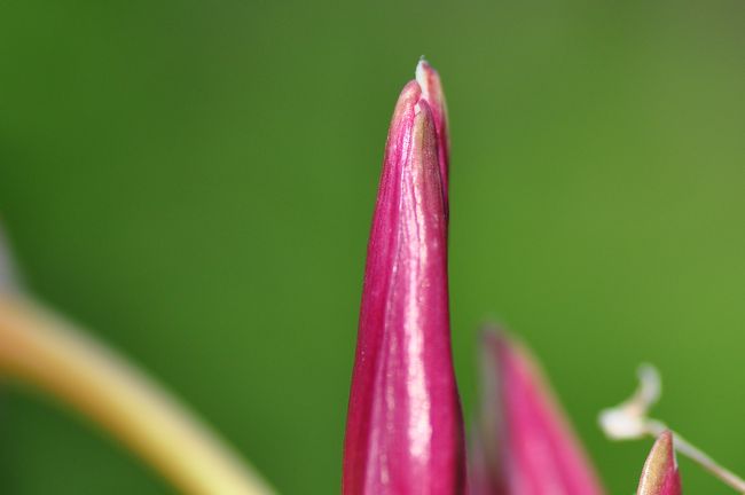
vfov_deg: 10.1
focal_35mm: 135
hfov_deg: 15.2
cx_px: 372
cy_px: 248
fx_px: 2791
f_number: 4
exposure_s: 1/2000
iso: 200
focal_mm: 90
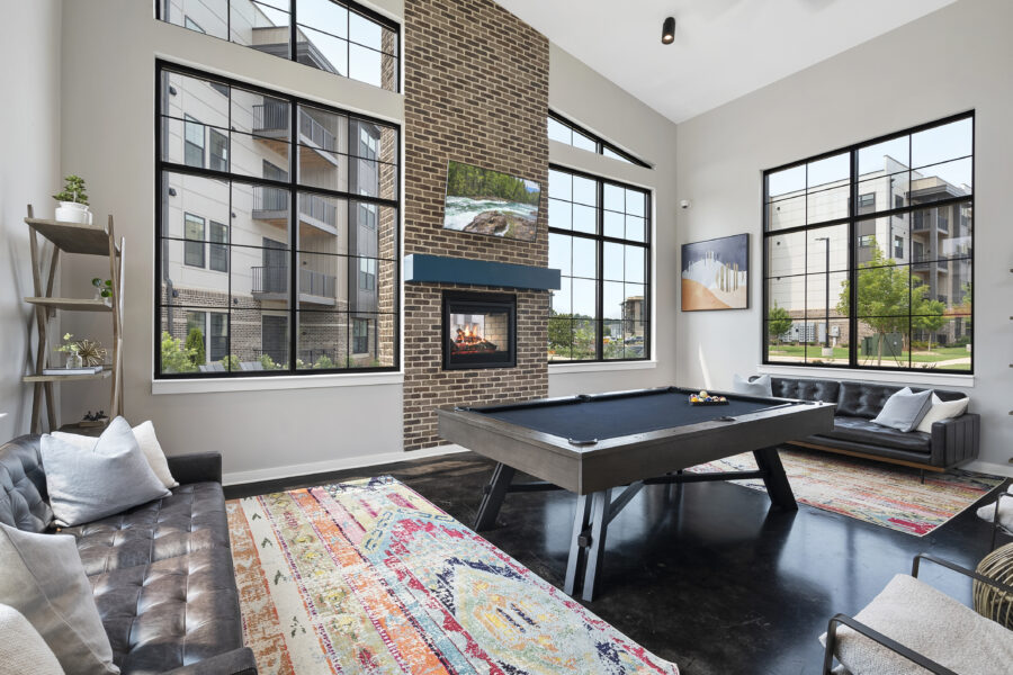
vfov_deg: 73.7
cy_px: 338
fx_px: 450
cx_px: 506
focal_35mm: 16
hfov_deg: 96.7
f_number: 7.1
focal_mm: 16
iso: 400
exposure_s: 1/25
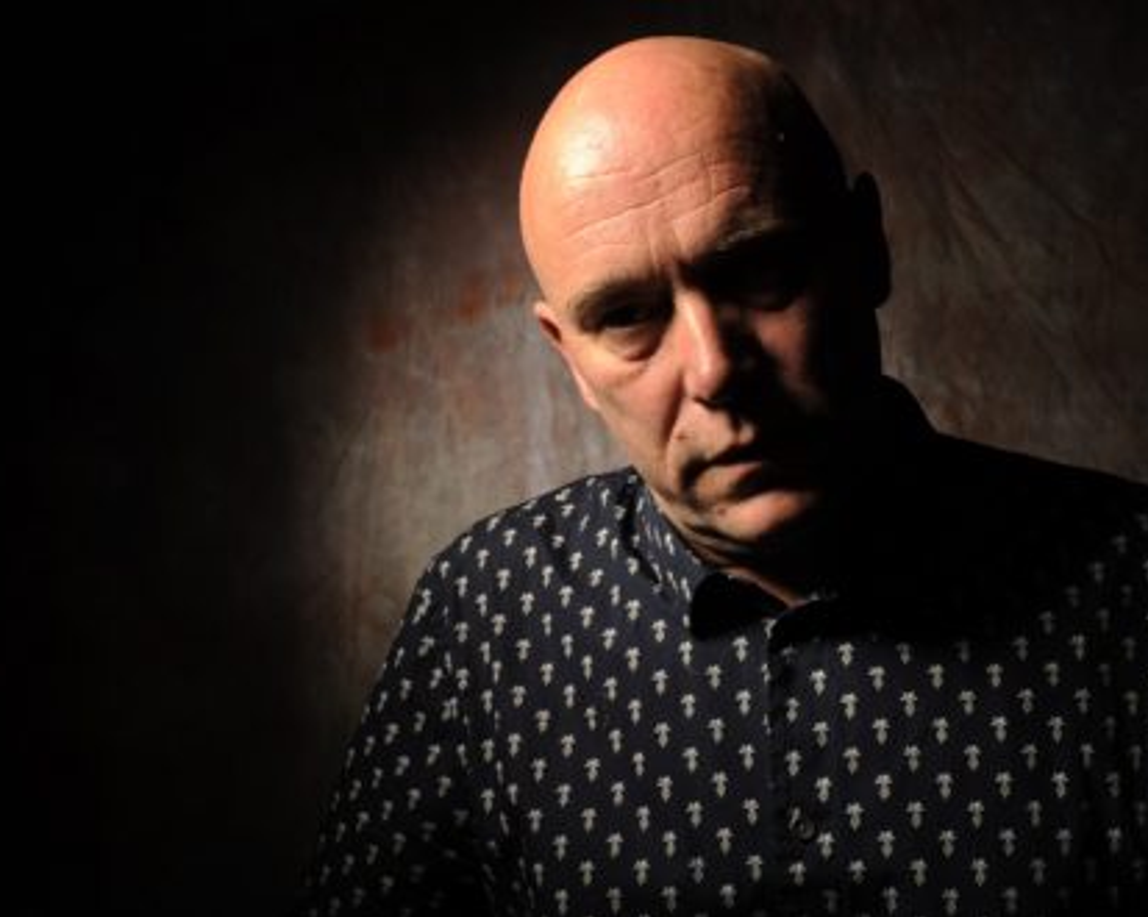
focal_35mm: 50
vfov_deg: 30.2
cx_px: 567
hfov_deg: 37.4
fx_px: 1698
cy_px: 460
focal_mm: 44
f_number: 13
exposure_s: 1/125
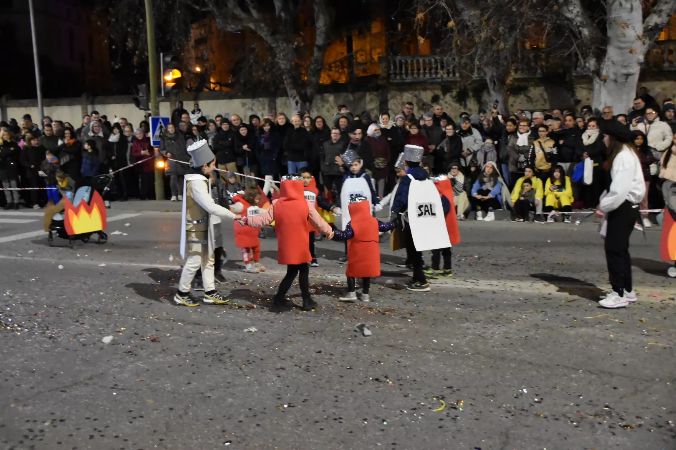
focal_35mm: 44
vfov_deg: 30.8
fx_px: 817
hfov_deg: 45.0
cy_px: 225
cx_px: 338
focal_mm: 29
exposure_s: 1/60
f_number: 4
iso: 8000
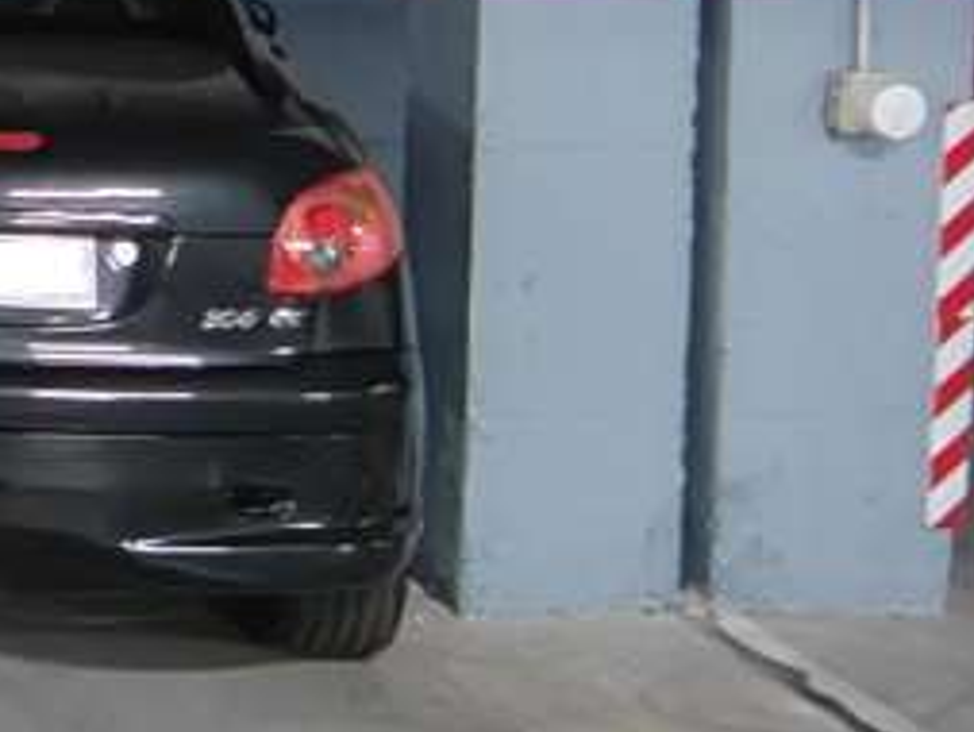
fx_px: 2168
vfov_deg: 18.5
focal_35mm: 77
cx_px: -508
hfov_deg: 21.2
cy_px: -48
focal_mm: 2.16
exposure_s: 1/13
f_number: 2.2
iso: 5000
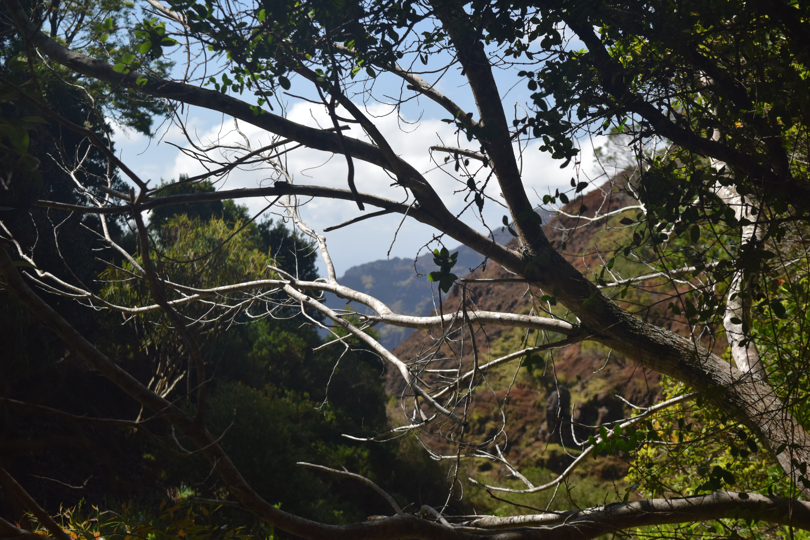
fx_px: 1856
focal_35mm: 82
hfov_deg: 24.6
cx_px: 405
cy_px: 270
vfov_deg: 16.6
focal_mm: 55
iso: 720
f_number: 5.6
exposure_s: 1/1000
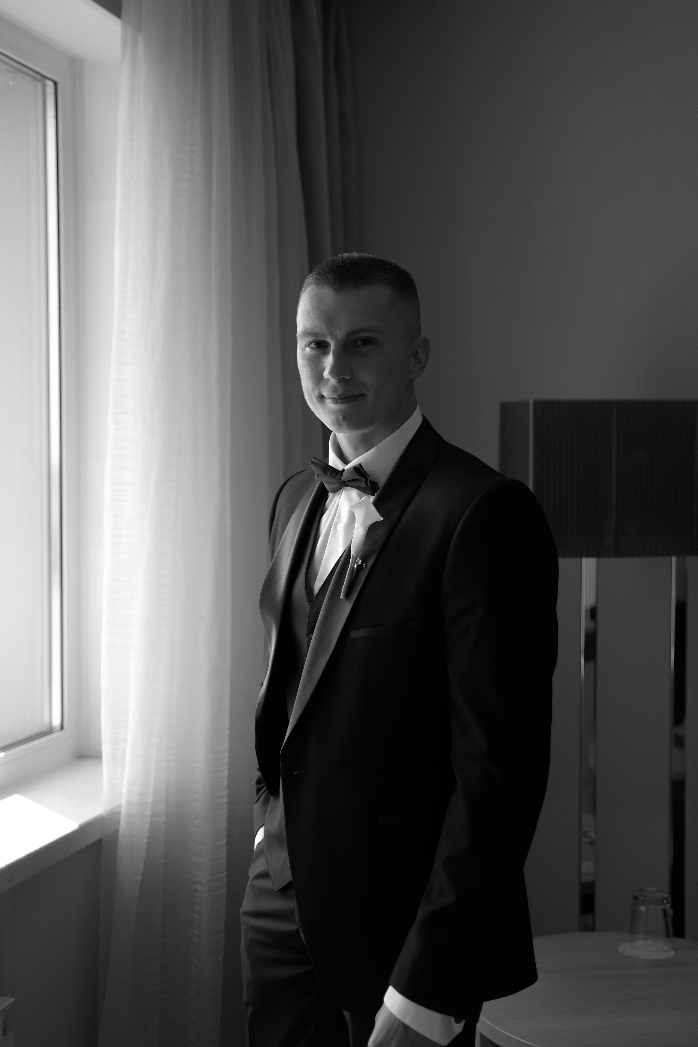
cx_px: 349
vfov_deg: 41.9
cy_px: 524
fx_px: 1367
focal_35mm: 47
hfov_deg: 28.6
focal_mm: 47
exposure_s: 1/800
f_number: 2.8
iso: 800
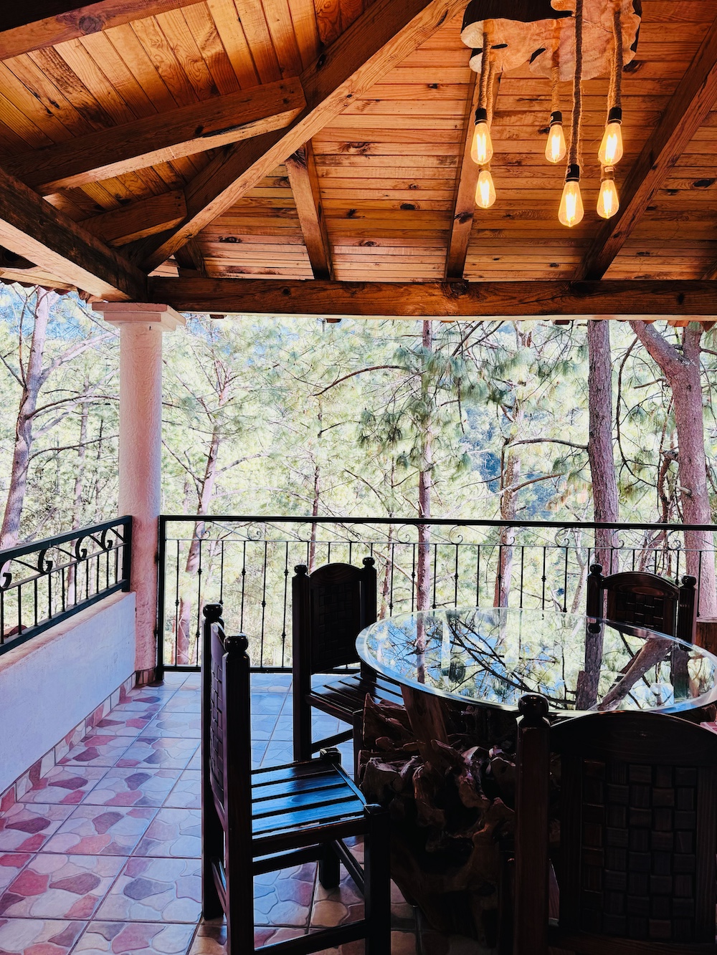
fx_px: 663
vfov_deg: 71.6
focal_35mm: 24
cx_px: 358
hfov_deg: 56.8
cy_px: 478
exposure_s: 1/201
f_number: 1.78
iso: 64
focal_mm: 6.86
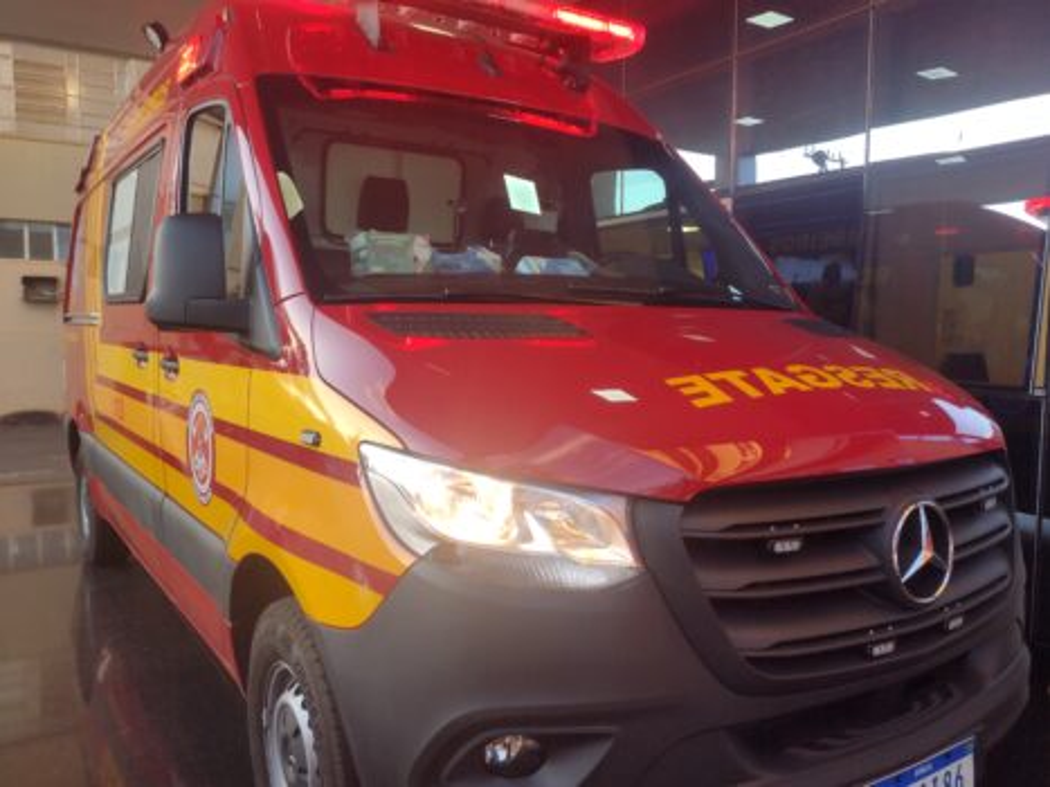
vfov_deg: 51.3
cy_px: 394
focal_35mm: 27
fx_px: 819
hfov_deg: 65.3
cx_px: 525
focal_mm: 4.71
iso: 100
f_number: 1.7
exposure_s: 1/193
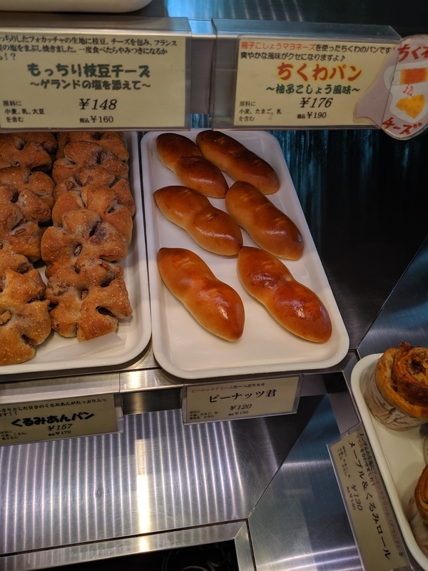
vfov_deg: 65.3
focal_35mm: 27
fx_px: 445
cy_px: 286
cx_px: 214
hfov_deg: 51.4
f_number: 1.8
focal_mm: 4.44
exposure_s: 1/290
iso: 83
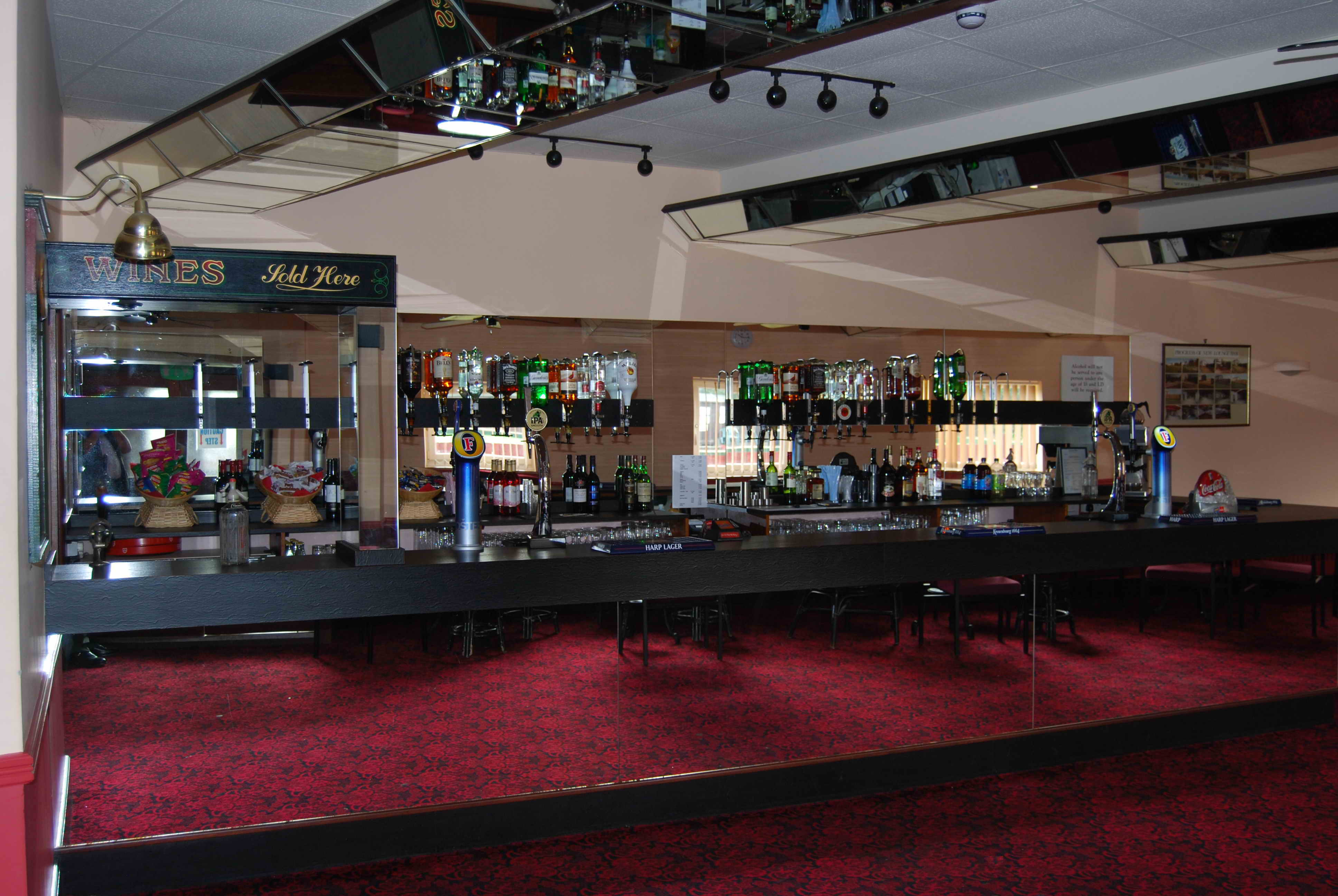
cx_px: 669
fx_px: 1284
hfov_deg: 55.0
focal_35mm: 34
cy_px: 448
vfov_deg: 38.5
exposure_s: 1/60
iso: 200
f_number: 3.8
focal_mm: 23
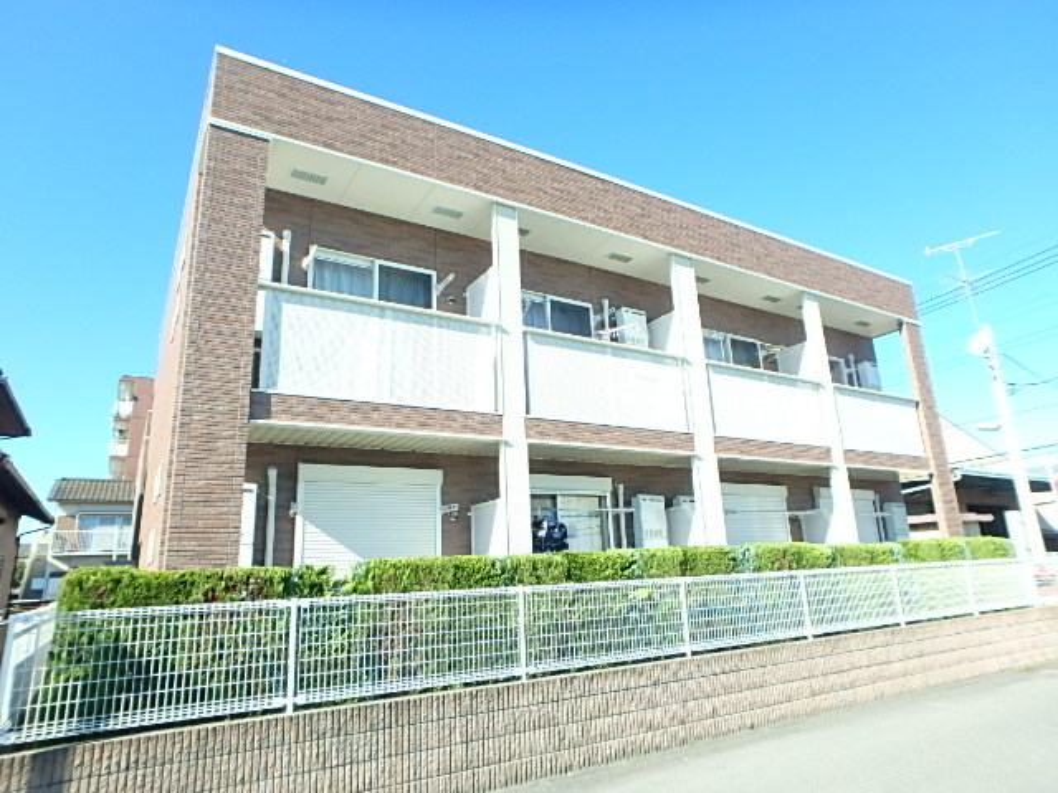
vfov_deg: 63.4
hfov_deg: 79.0
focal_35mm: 21
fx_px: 642
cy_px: 396
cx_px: 529
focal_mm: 3.7
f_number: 3.5
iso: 125
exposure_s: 1/400
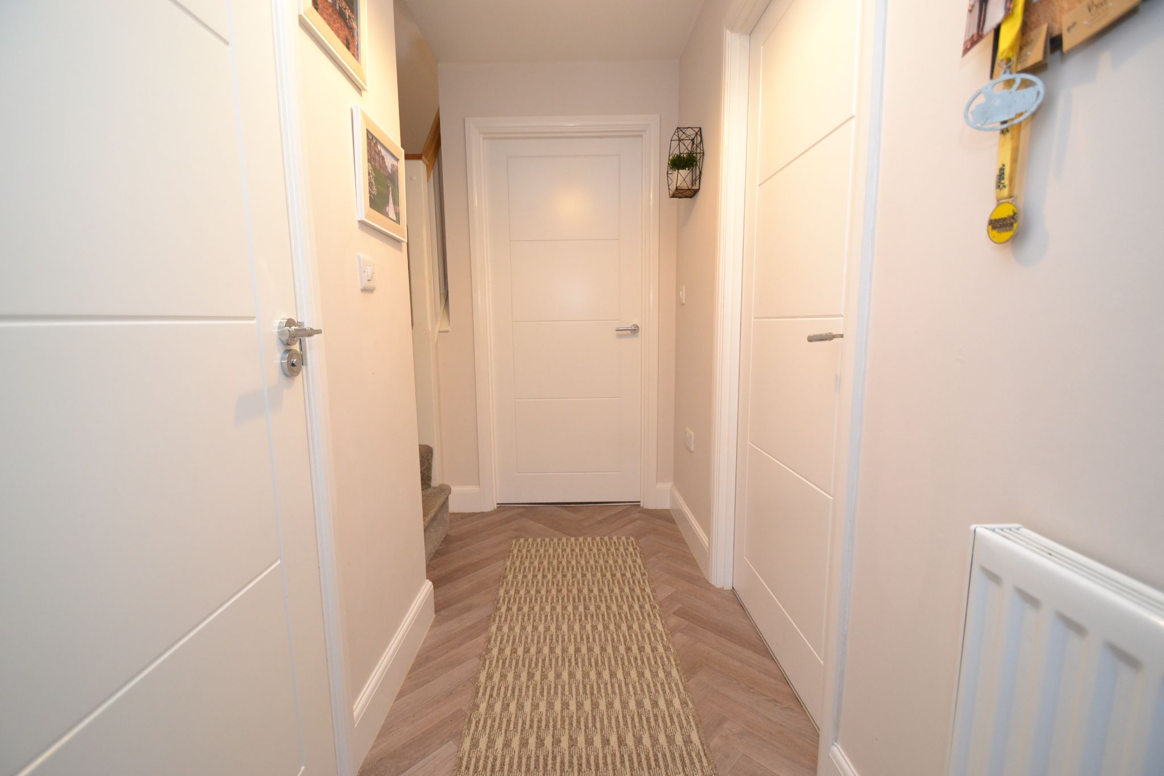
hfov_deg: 100.4
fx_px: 485
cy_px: 388
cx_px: 582
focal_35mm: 15
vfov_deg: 77.3
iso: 1000
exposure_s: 1/60
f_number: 3.5
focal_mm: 10
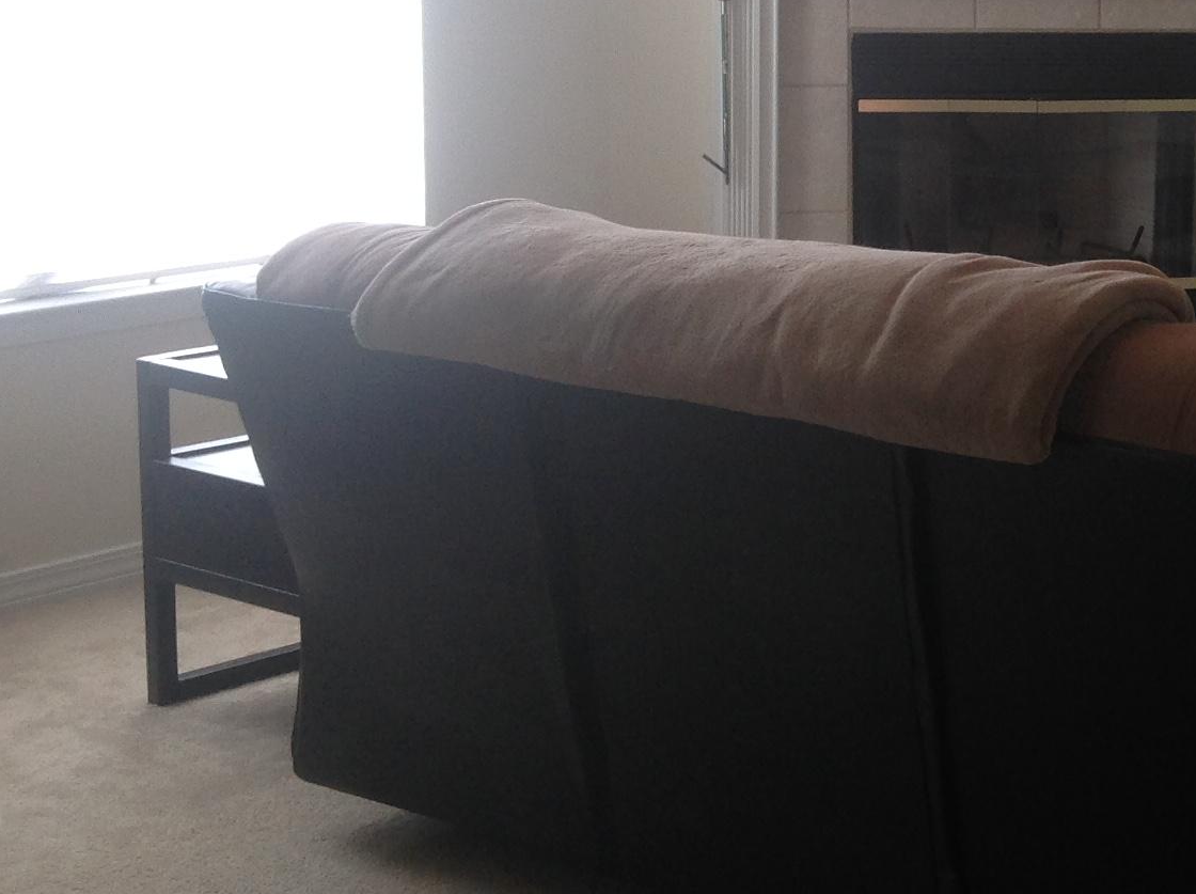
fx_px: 2795
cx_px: 1228
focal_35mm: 81
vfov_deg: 18.0
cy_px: 202
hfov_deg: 23.1
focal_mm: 4.28
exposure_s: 1/60
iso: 64
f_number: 2.4
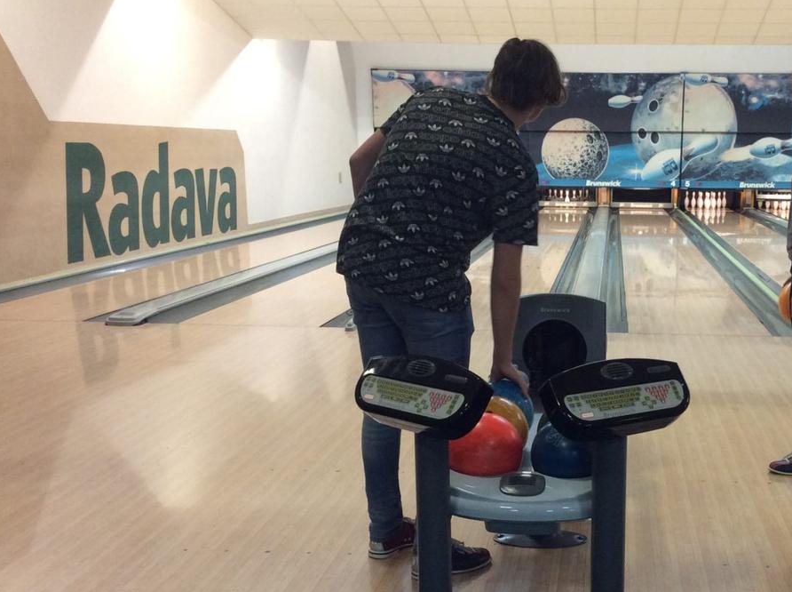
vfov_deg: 30.0
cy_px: 384
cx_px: 562
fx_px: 1096
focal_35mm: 48
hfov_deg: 39.0
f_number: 2.4
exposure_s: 1/25
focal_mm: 3.3
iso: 125
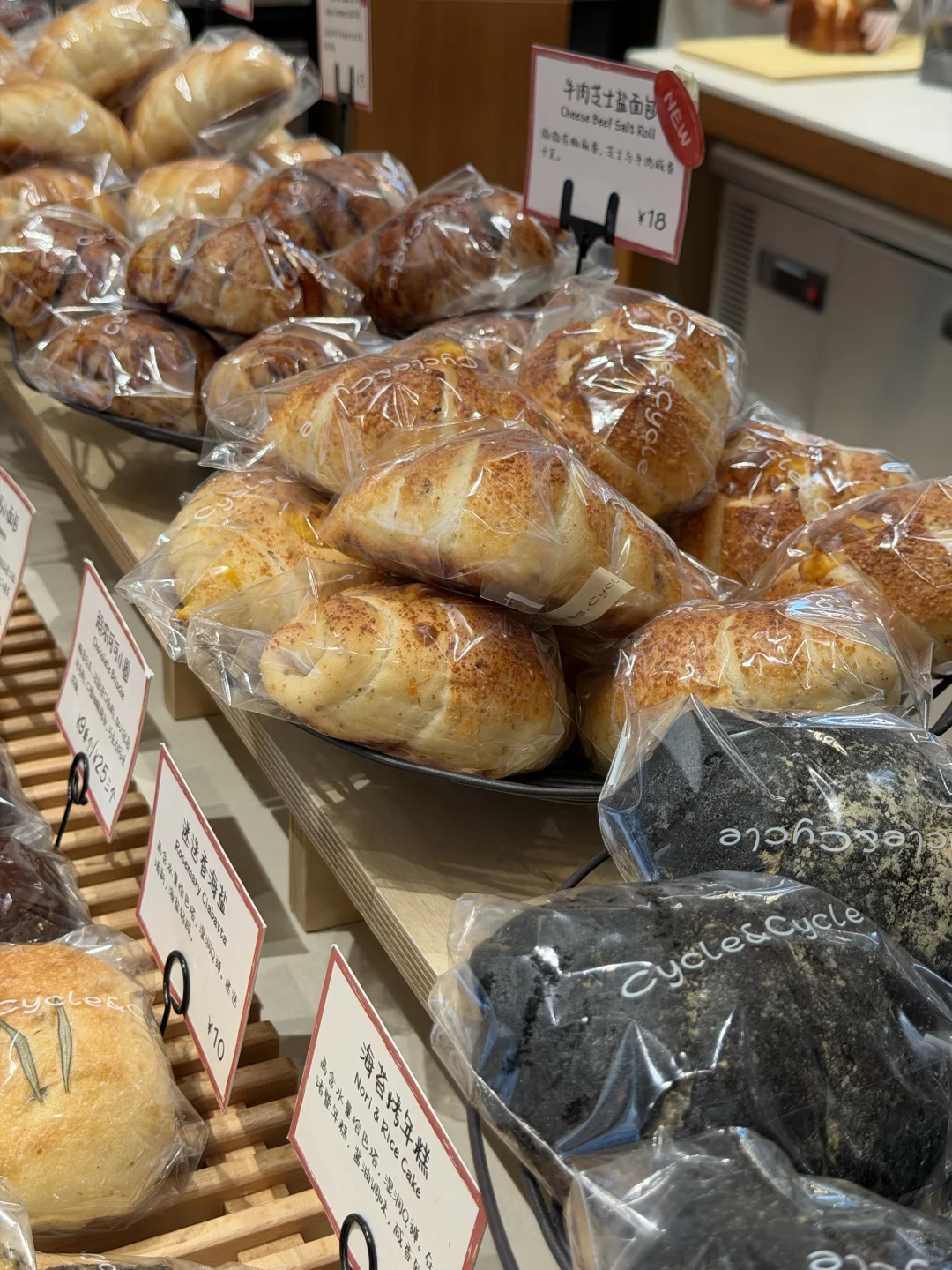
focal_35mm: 48
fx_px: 1760
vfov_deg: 39.7
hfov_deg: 30.3
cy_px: 635
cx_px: 476
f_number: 1.78
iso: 80
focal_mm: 6.76
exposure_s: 1/100
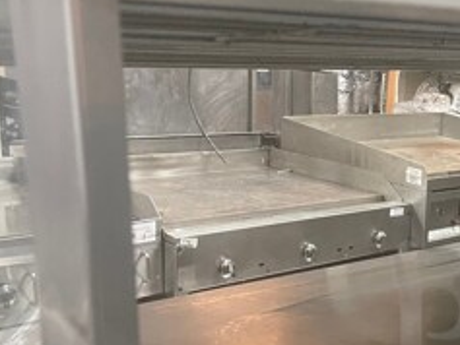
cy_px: 329
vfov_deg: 21.3
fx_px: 891
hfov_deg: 26.3
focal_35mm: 67
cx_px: 528
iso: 500
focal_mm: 5.1
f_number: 1.6
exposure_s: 1/60
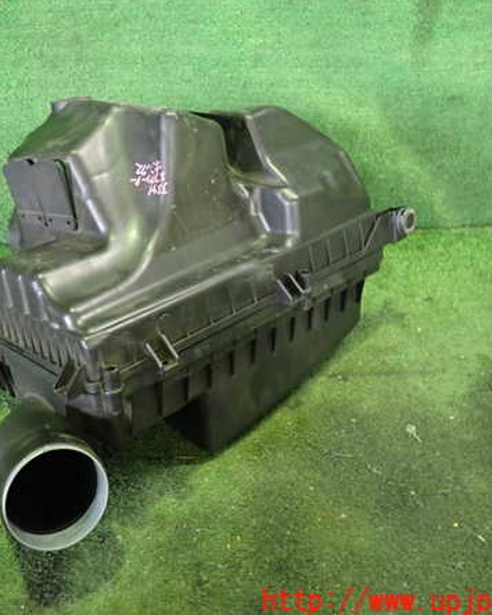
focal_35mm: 33
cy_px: 308
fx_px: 601
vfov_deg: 54.2
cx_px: 159
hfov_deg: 43.8
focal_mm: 4.5
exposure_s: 1/30
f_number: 2
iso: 640
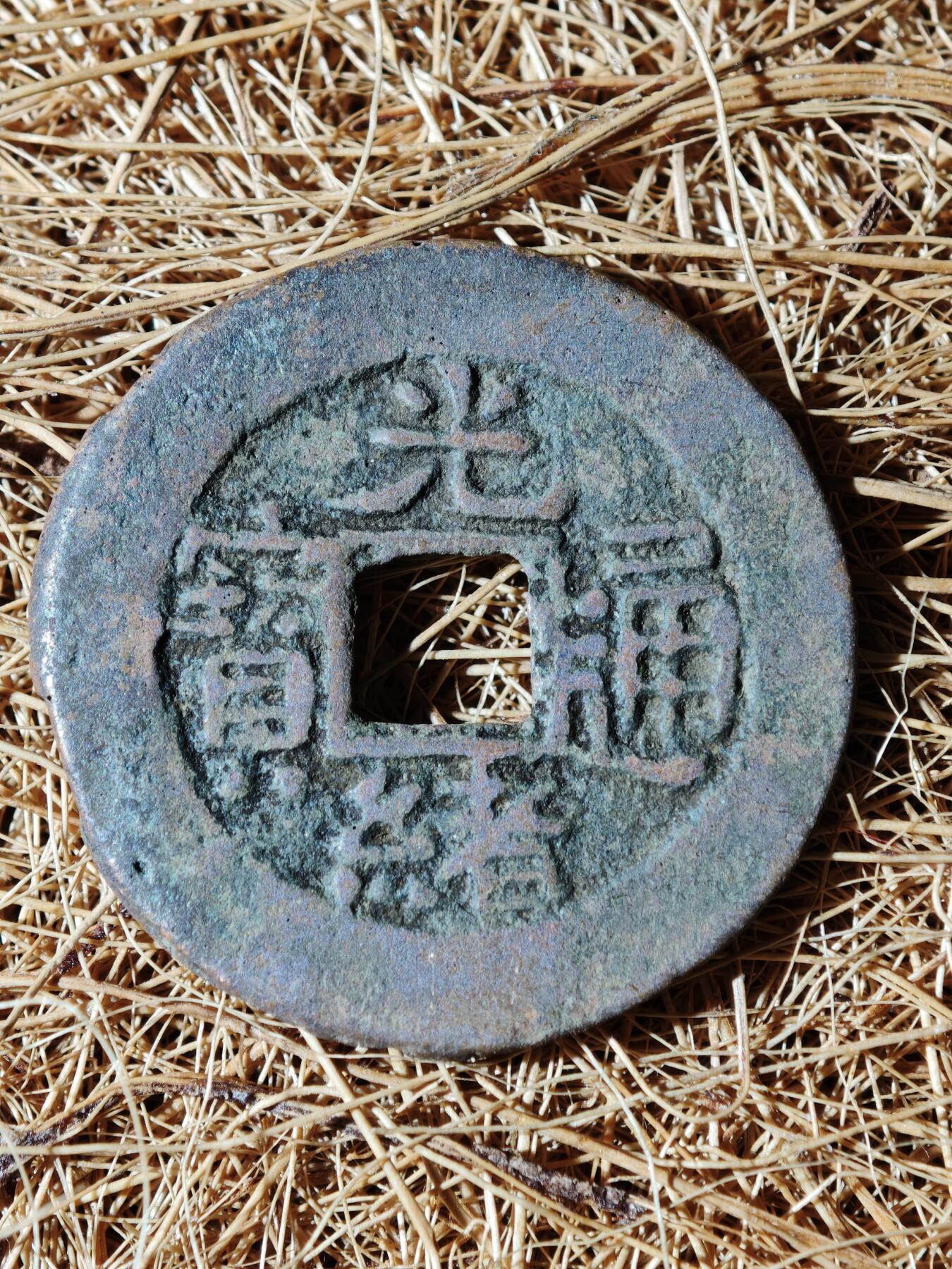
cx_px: 476
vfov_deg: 21.3
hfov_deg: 16.1
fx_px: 3374
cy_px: 634
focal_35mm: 92
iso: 250
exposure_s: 1/103
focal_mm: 9
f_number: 2
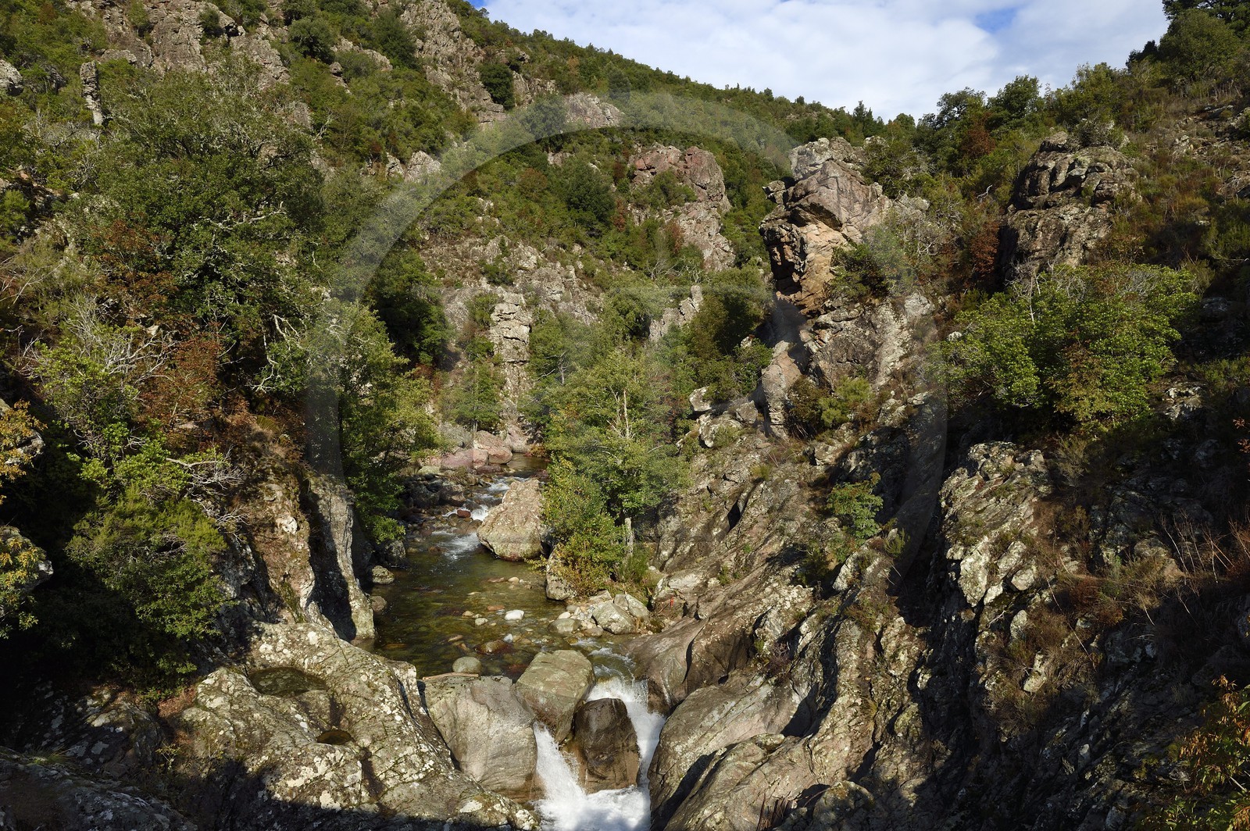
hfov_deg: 73.8
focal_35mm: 24
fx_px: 833
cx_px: 625
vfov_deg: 53.1
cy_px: 416
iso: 200
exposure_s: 1/200
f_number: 13
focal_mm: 24
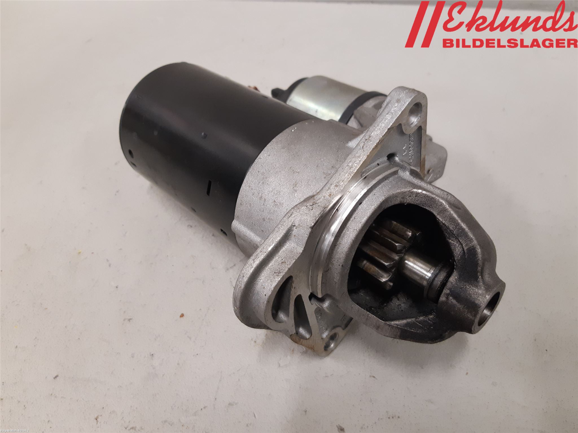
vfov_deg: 53.1
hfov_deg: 67.3
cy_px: 216
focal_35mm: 26
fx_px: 434
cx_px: 289
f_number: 1.7
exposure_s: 1/50
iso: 200
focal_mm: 3.93
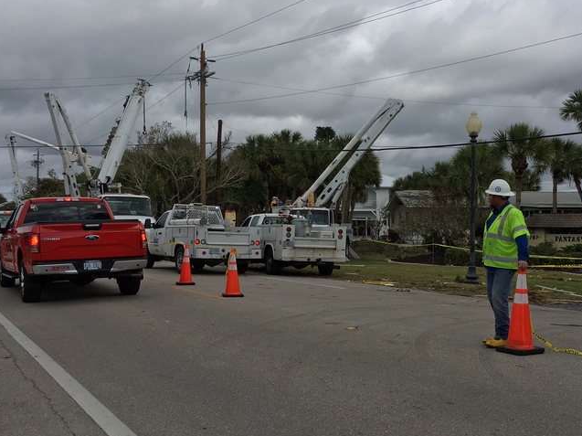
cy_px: 232
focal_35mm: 41
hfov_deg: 45.4
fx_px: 689
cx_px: 364
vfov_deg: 35.1
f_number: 2.2
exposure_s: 1/1876
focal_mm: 4.15
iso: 25
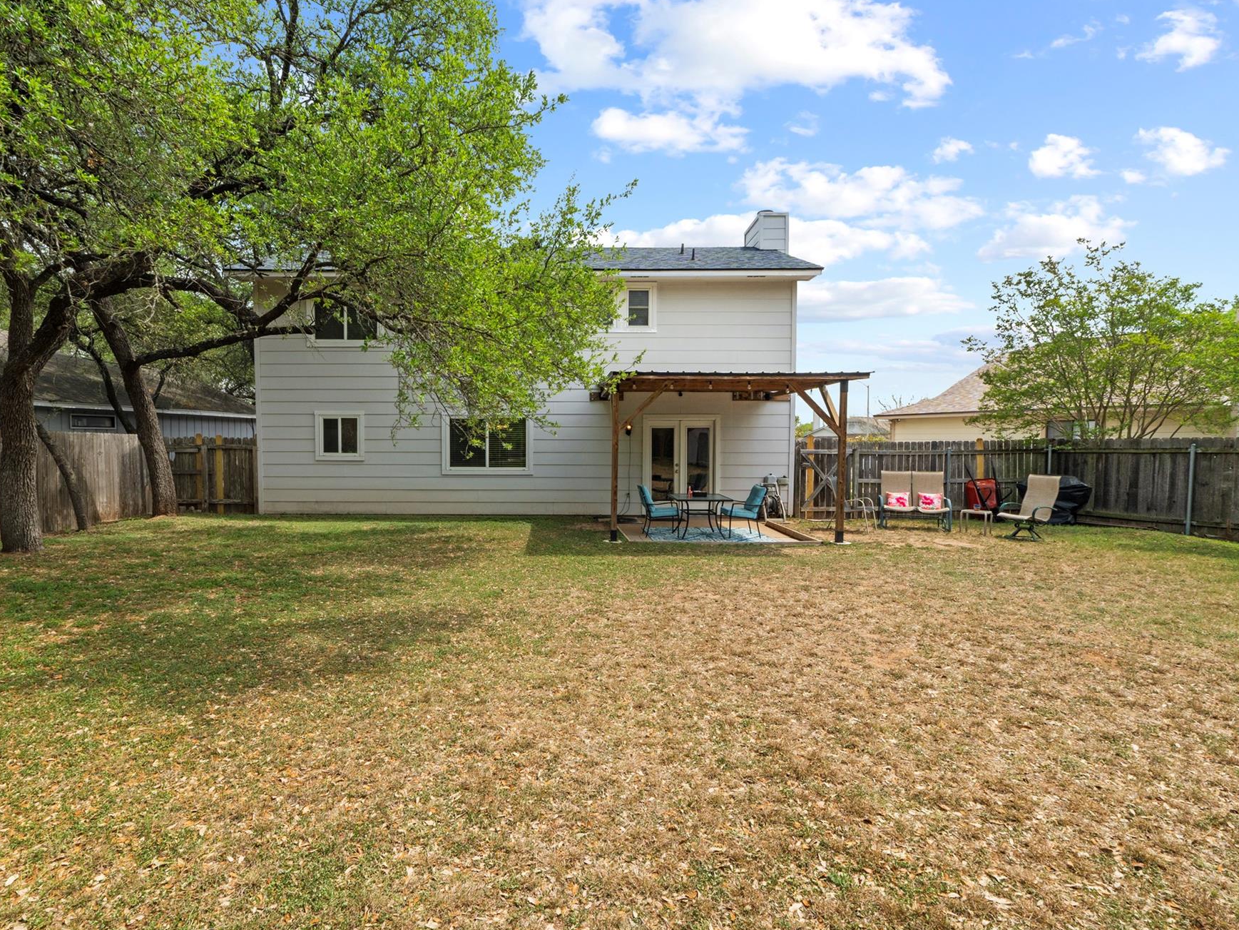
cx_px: 564
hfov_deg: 88.0
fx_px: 639
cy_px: 472
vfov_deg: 72.1
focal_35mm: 18
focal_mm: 10.5
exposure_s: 1/25
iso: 250
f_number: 11
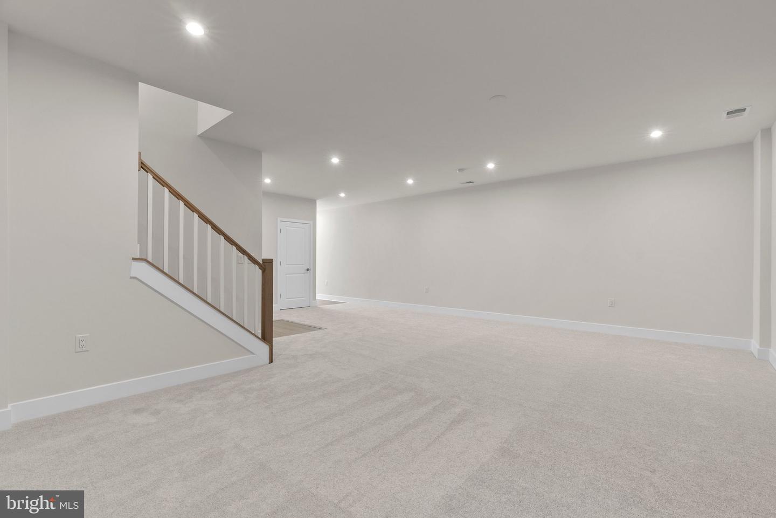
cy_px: 259
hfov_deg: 96.7
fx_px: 345
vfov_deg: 73.8
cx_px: 388
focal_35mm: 16
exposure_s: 1/3
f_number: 8
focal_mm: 16
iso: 320
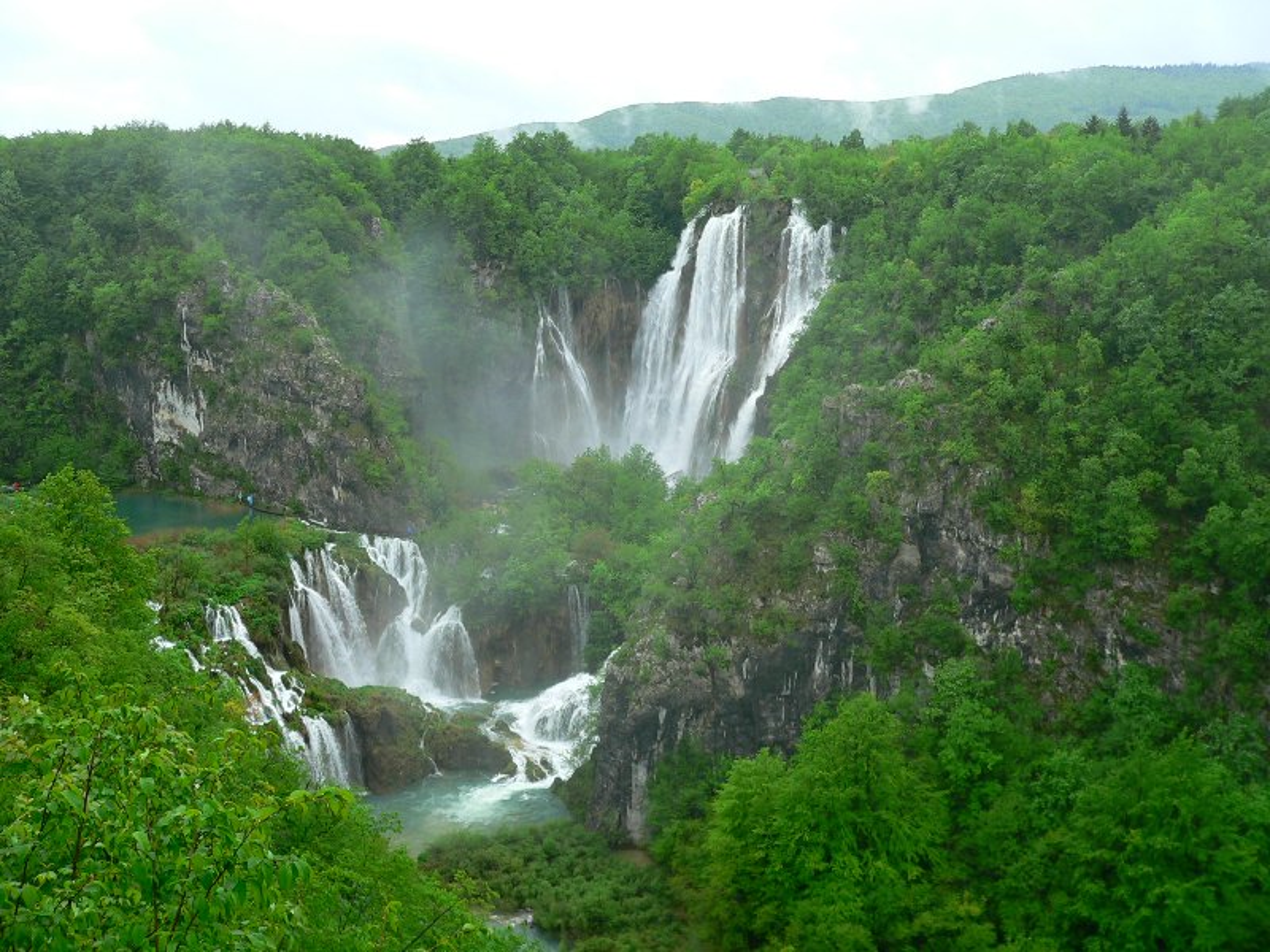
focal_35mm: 36
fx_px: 1321
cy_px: 476
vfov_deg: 39.7
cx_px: 635
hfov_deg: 51.4
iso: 80
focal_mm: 6
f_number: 2.8
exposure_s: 1/100
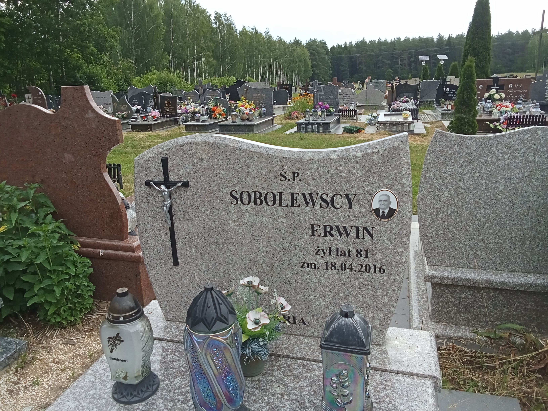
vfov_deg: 51.4
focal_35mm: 27
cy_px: 206
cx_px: 274
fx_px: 427
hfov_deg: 65.3
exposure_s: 1/438
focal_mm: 2.79
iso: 200
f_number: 2
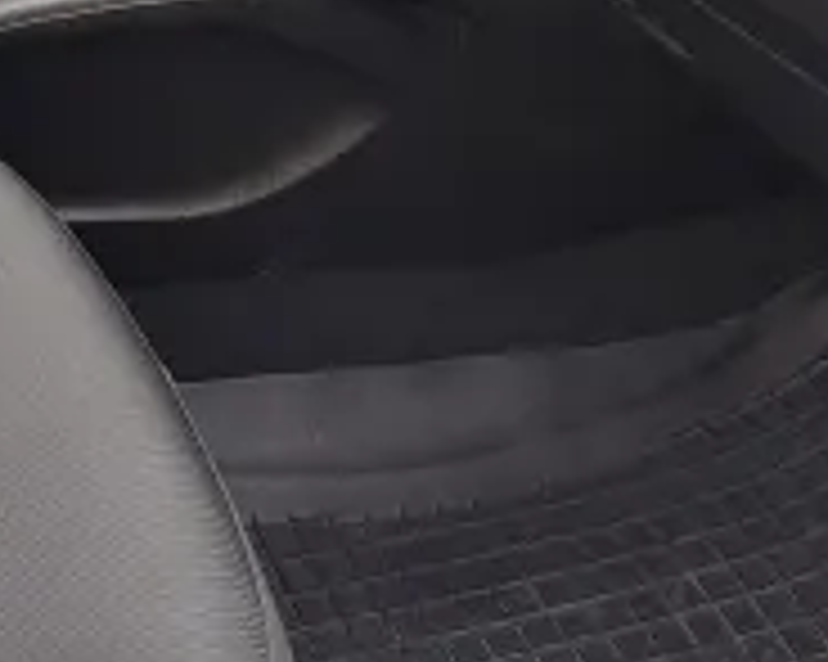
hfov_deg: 22.4
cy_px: -45
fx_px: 1910
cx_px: -184
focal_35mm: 78
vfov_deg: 18.9
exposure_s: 1/50
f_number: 1.8
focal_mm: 5.56
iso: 247
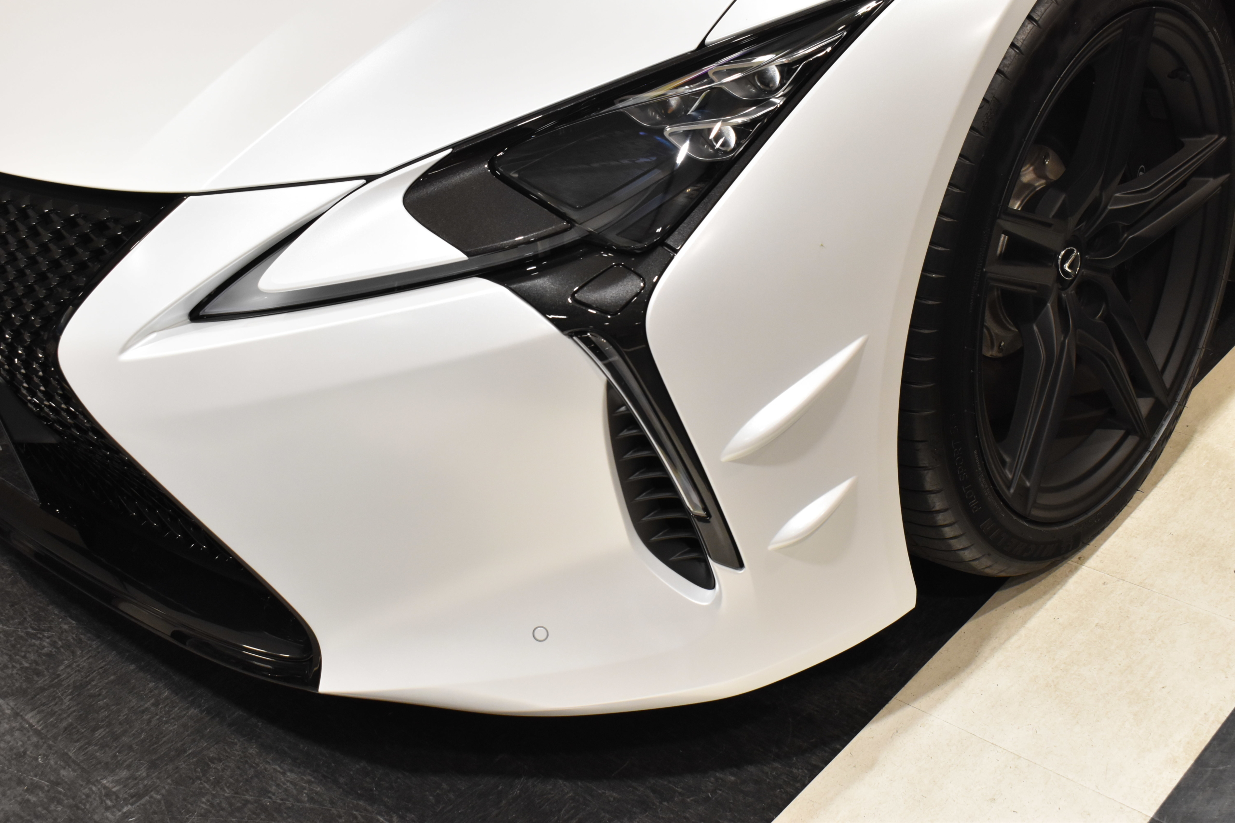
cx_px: 618
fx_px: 1544
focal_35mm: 45
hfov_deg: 43.6
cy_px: 412
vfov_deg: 29.9
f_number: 8
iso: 1800
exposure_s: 1/50
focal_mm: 30
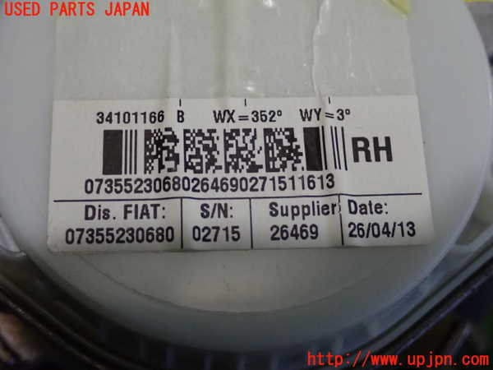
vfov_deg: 25.2
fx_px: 826
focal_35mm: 58
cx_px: 246
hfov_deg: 33.2
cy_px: 185
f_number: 3.5
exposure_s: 1/80
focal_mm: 10.35
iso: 1250
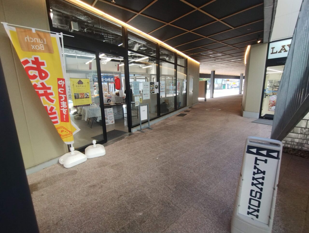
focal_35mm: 16
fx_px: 143
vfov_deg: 78.3
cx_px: 154
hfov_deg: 94.4
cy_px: 116
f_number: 2.2
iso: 127
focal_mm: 1.66
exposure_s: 1/50
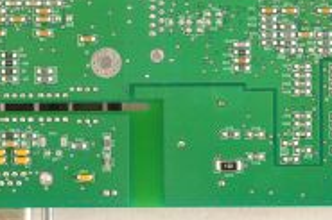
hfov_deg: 12.7
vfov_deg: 8.3
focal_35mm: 162
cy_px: -94
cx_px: 144
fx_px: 1493
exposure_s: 1/125
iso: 1600
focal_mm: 50
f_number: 10
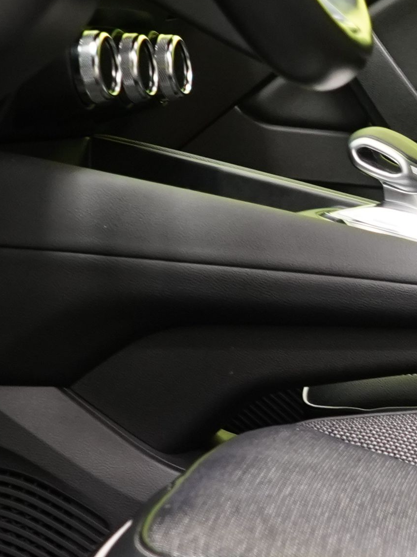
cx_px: 615
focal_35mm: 142
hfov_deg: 10.1
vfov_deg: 13.9
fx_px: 2282
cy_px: 314
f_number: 5
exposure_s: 1/20
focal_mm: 28
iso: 1250
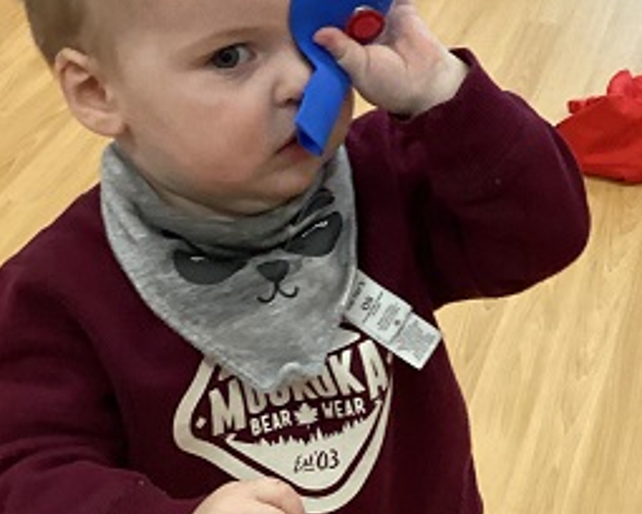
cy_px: 224
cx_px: 506
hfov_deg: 23.8
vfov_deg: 19.4
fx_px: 1501
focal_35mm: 79
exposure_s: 1/50
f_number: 2.4
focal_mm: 3.3
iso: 320
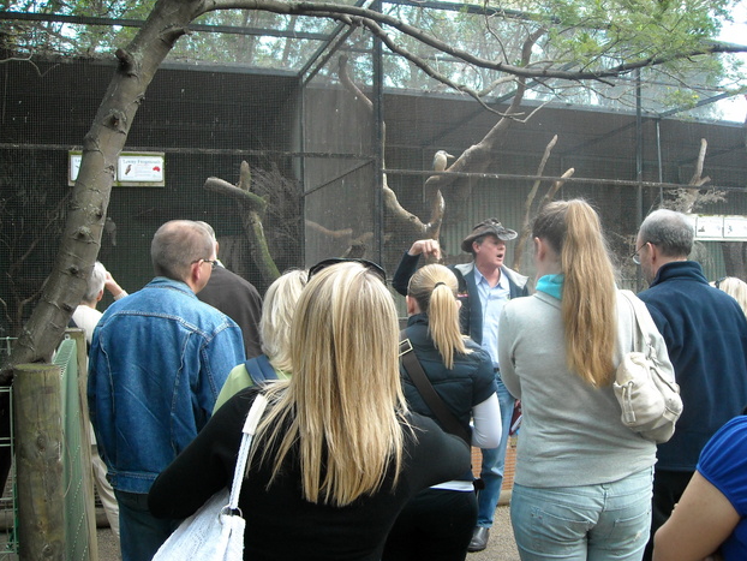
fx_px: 777
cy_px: 284
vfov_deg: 39.7
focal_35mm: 36
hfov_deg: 51.3
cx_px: 372
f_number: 2.8
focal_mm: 5.7
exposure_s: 1/60
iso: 208
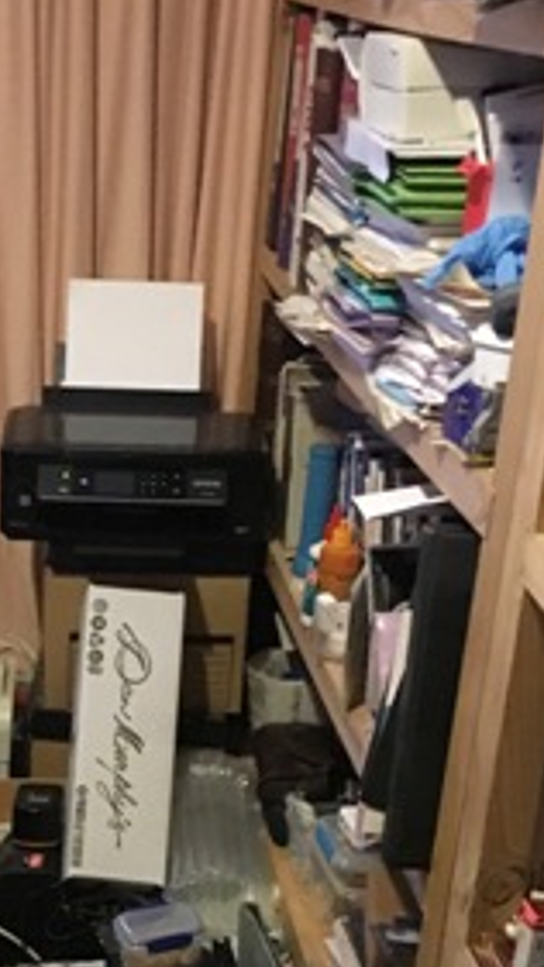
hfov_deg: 16.5
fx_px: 1847
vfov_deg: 27.5
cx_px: 48
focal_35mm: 72
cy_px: 984
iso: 320
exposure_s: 1/17
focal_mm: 4.15
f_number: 2.2
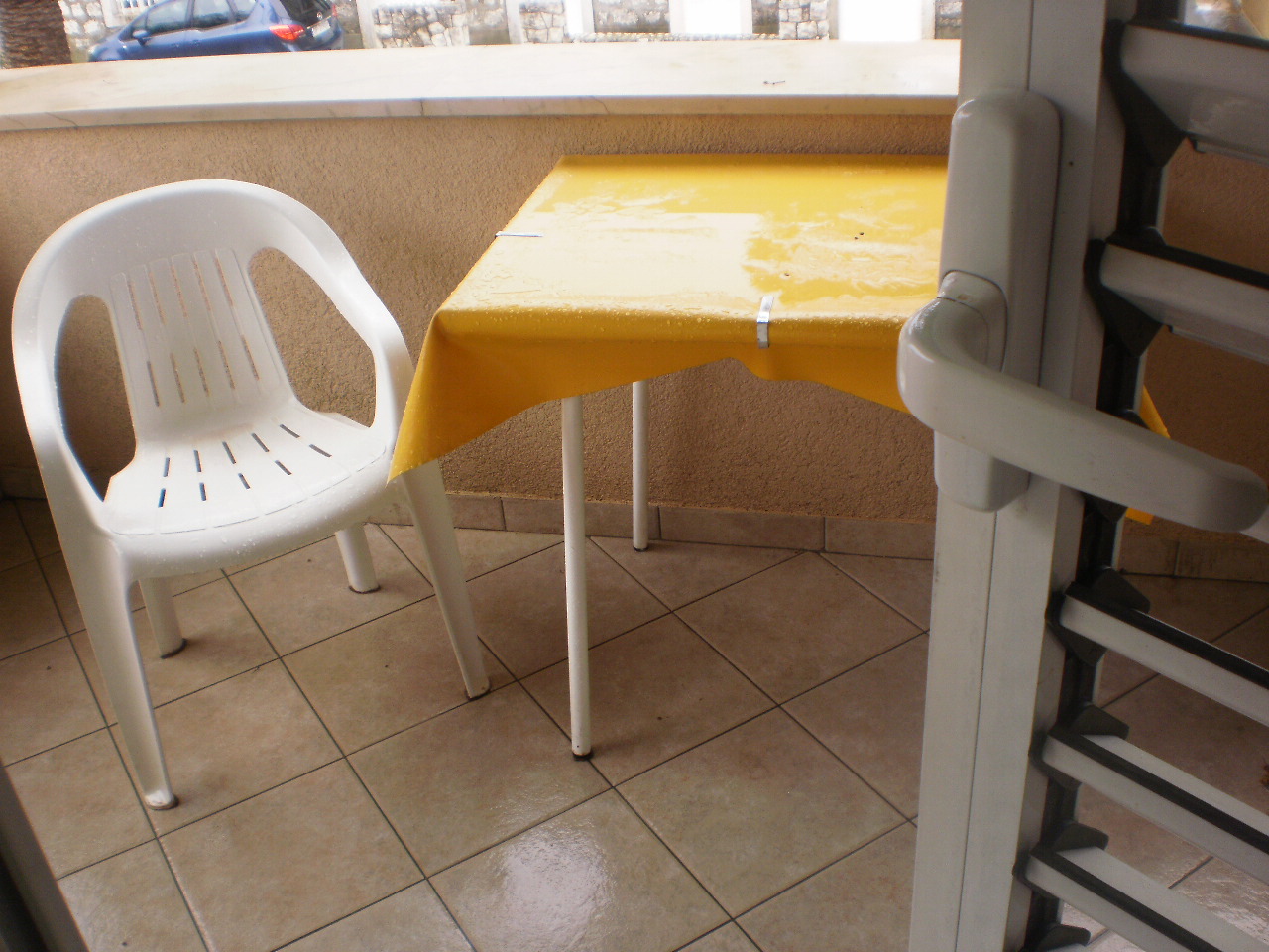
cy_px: 476
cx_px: 634
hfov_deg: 49.0
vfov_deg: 37.7
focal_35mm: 38
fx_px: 1393
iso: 100
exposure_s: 1/80
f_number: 4.6
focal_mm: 6.3
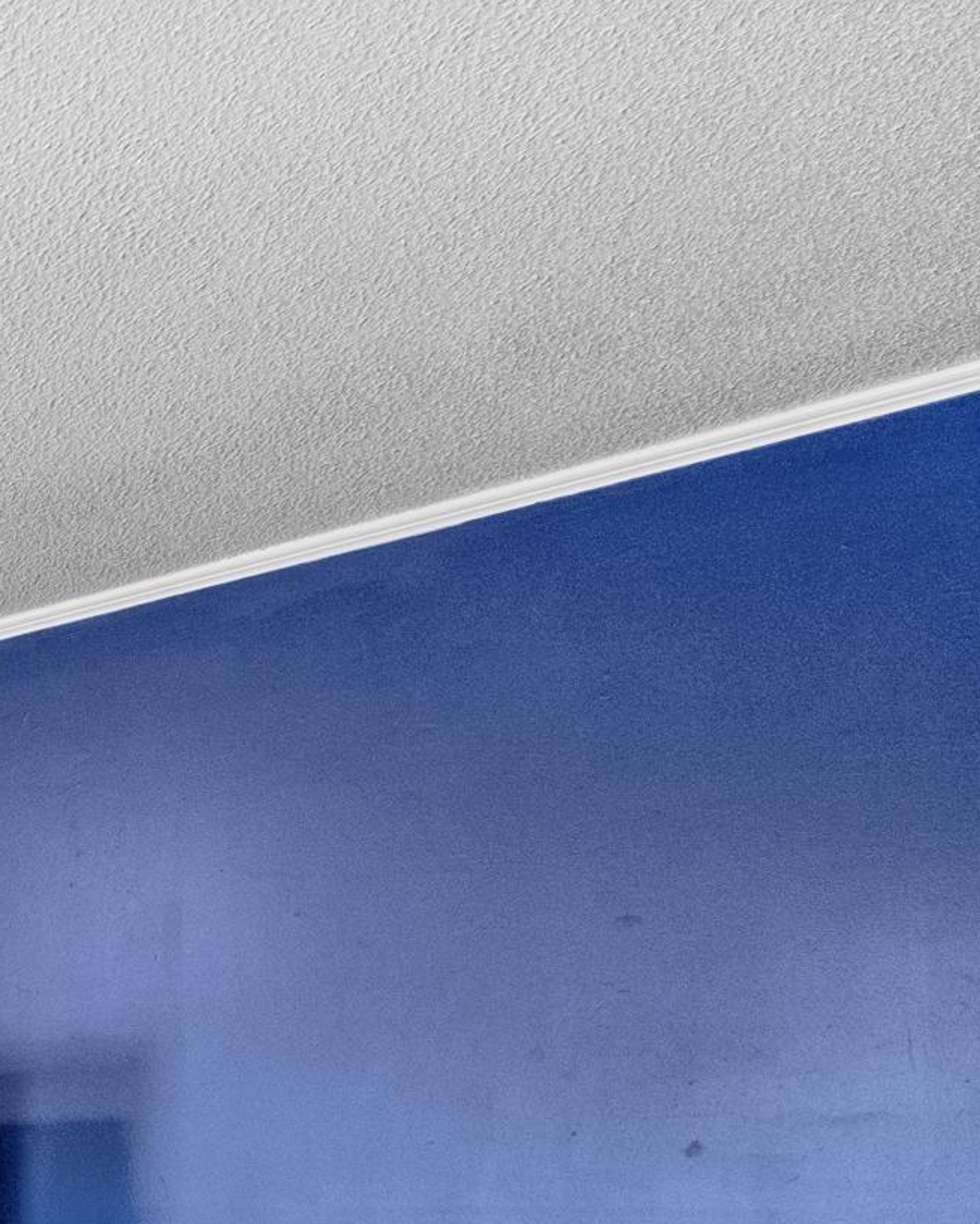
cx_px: -803
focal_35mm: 43
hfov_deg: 21.6
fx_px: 1558
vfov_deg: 38.1
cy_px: 1229
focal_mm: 10
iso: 640
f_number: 8
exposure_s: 1/4
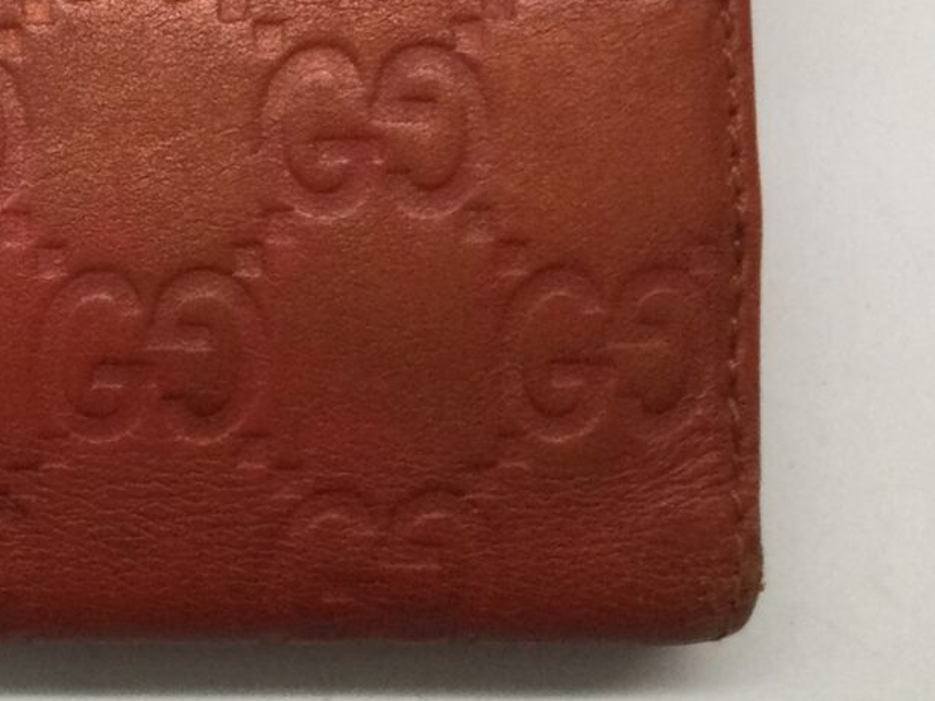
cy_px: -44
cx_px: -557
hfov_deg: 16.9
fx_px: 2782
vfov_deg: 14.1
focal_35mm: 103
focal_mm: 3.3
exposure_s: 1/30
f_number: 2.4
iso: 50
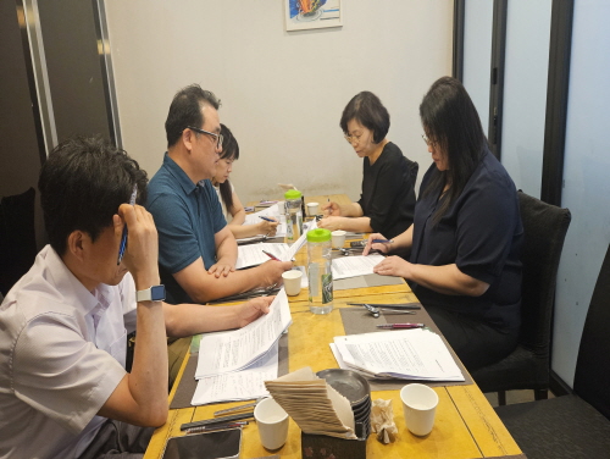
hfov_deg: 73.9
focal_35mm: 23
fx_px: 406
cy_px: 230
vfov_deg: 59.0
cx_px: 305
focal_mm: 5.4
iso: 500
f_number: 1.8
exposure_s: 1/120
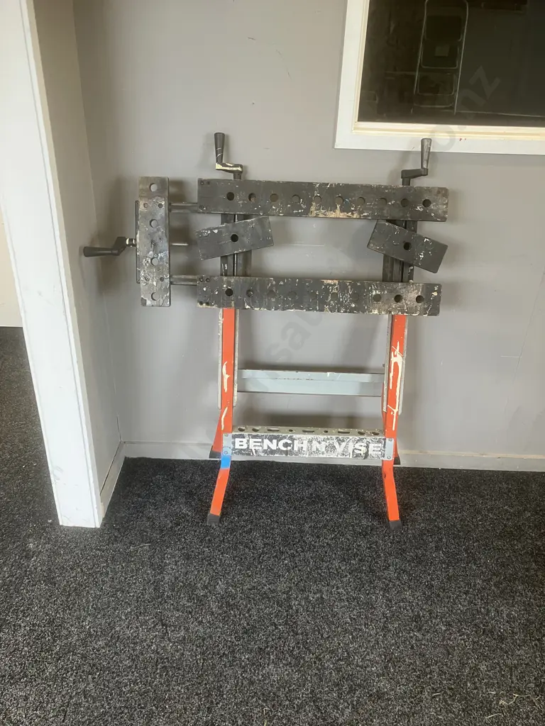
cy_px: 363
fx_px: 588
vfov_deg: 63.4
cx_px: 272
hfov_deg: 49.7
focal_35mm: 28
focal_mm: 3.99
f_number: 1.8
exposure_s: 1/50
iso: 125
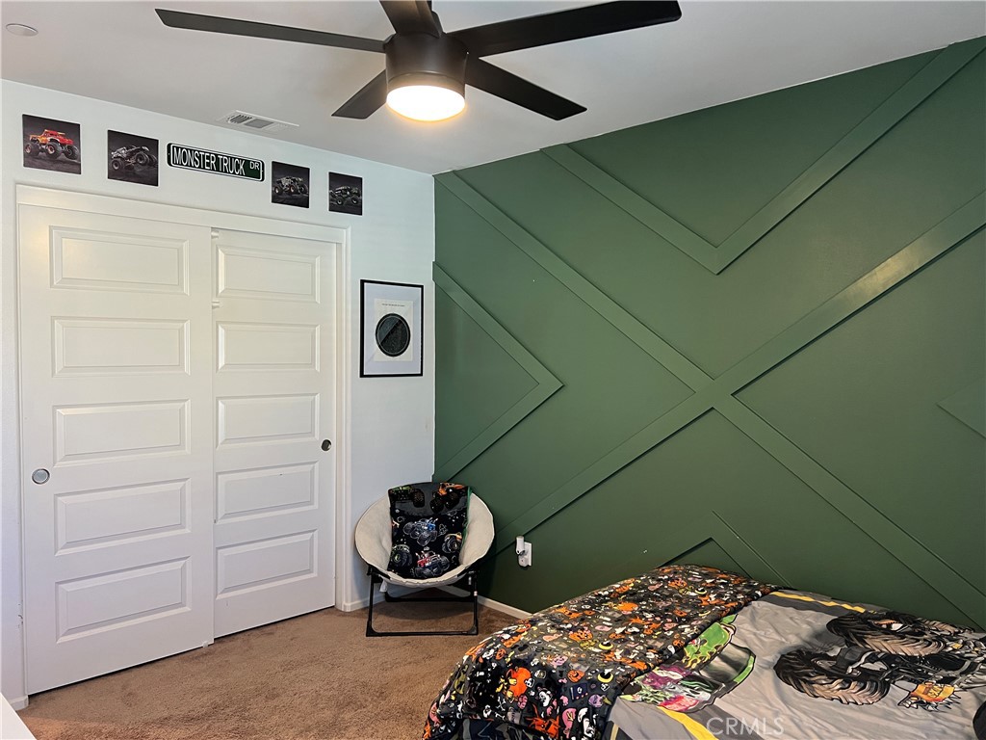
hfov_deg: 67.3
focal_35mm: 26
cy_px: 370
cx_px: 493
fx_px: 741
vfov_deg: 53.1
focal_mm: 5.7
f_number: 1.5
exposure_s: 1/60
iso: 200
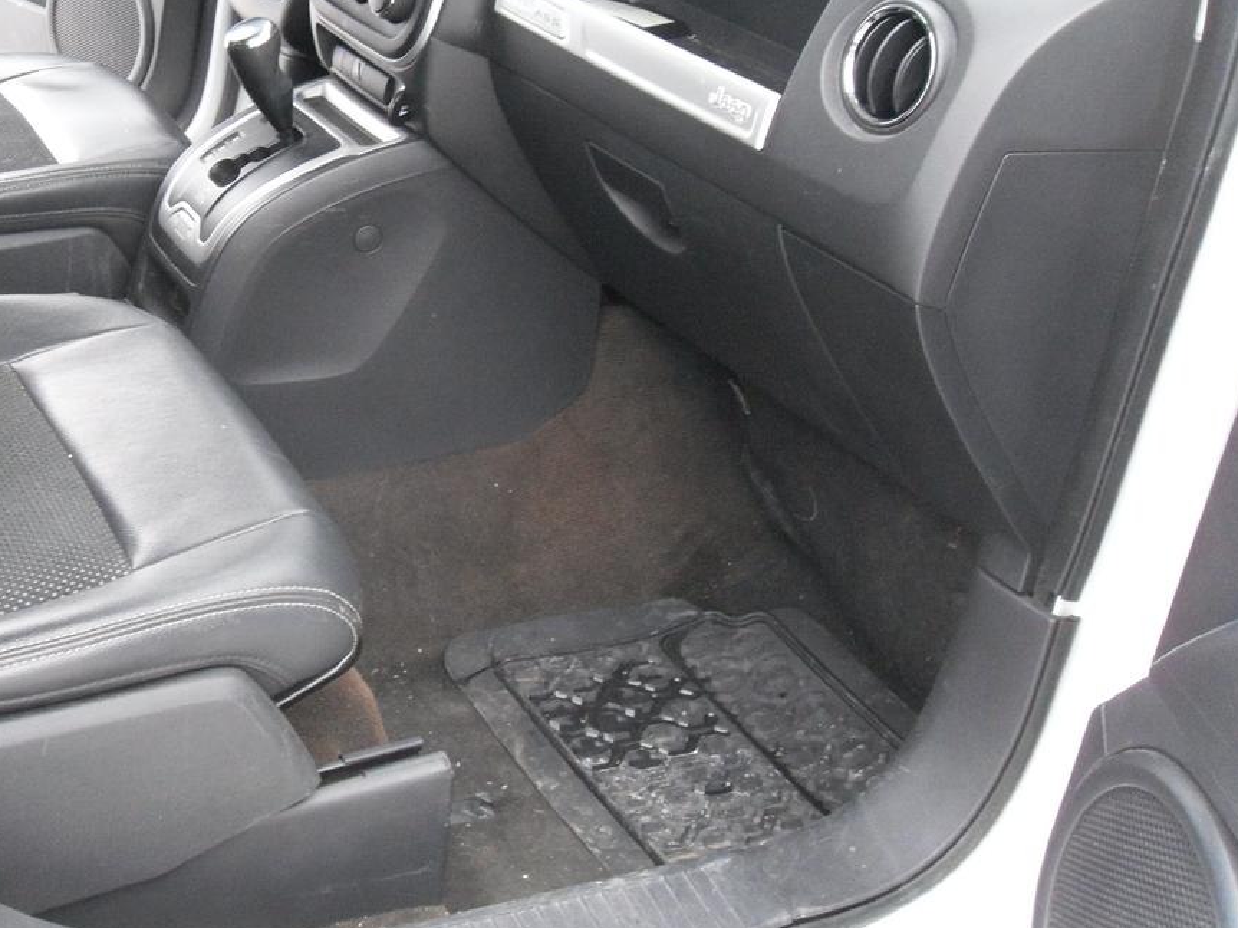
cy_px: 293
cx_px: 338
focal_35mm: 52
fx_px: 1859
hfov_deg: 36.1
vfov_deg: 27.8
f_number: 3.5
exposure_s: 1/22
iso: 400
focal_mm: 6.3
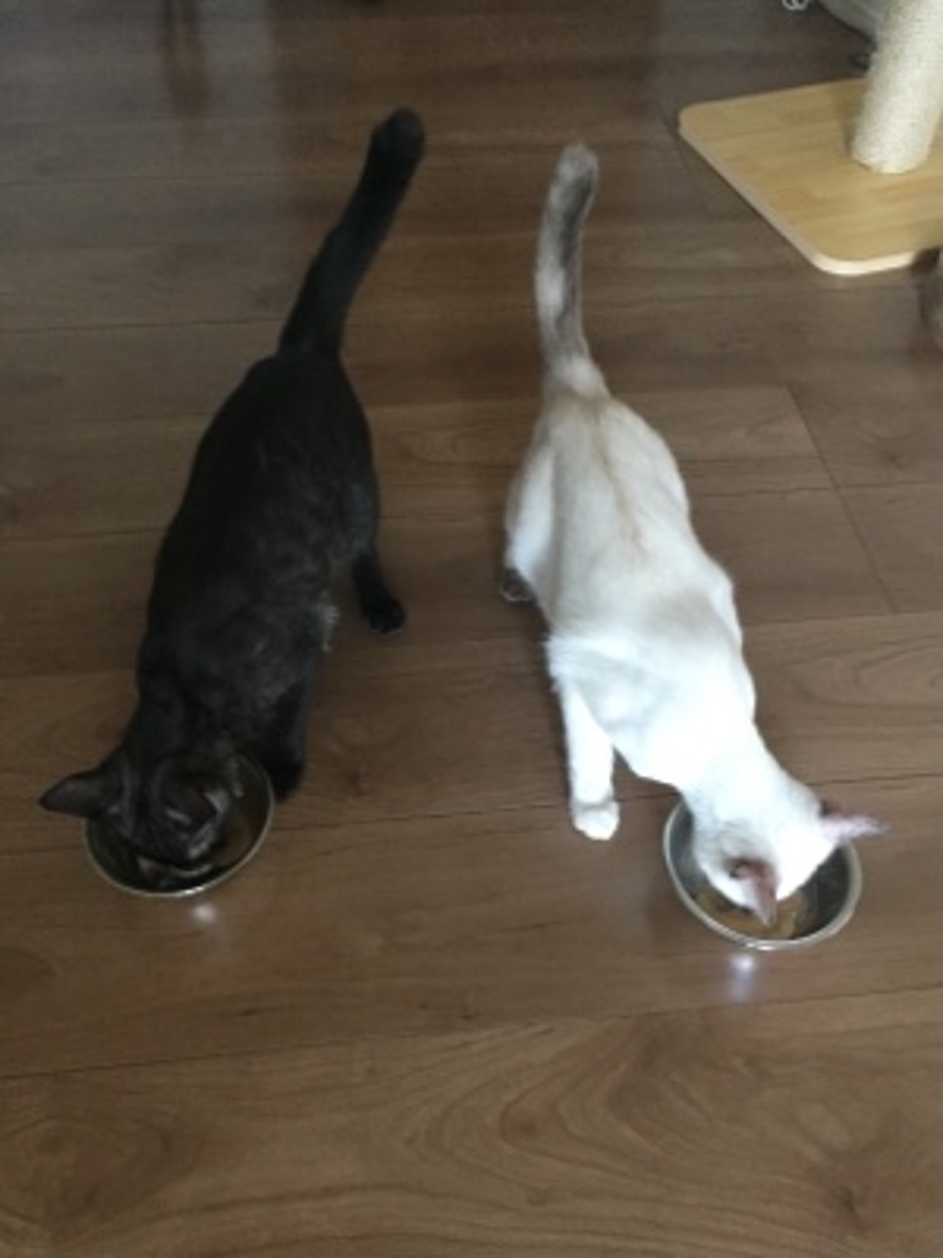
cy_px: 629
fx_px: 1053
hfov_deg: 48.2
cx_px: 472
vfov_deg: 61.7
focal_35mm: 29
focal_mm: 4.15
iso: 250
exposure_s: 1/30
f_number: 2.2
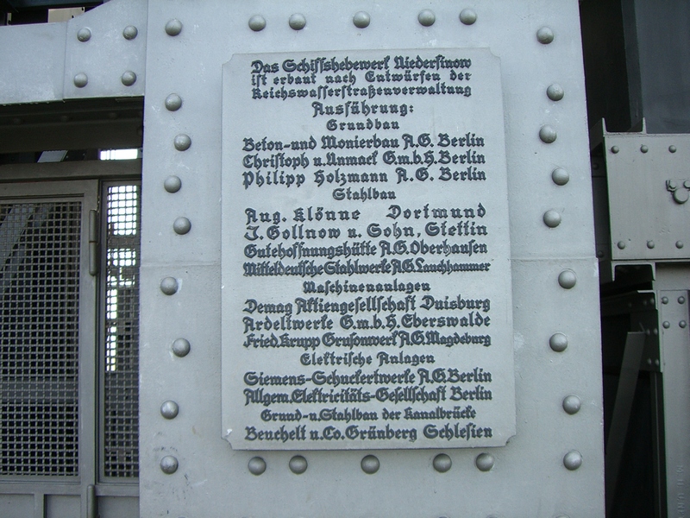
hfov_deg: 49.0
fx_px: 757
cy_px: 259
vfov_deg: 37.7
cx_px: 345
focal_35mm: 38
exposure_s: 1/160
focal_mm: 6.2
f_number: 2.7
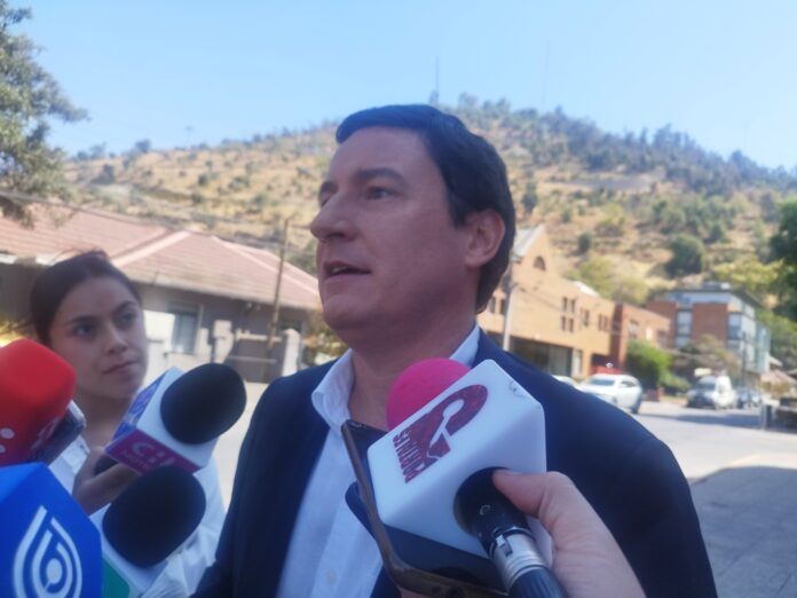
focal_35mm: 24
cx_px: 398
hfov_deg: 71.6
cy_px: 299
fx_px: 553
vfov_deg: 56.8
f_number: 1.89
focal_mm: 5.89
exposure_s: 1/344
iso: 50
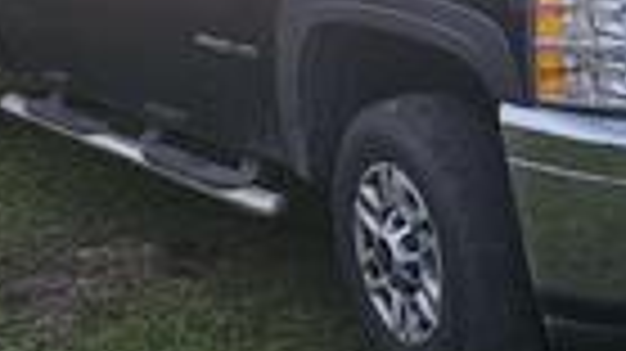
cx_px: 414
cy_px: -22
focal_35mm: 91
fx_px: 1510
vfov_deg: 13.1
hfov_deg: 23.3
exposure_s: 1/120
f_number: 1.7
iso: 20
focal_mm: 6.3
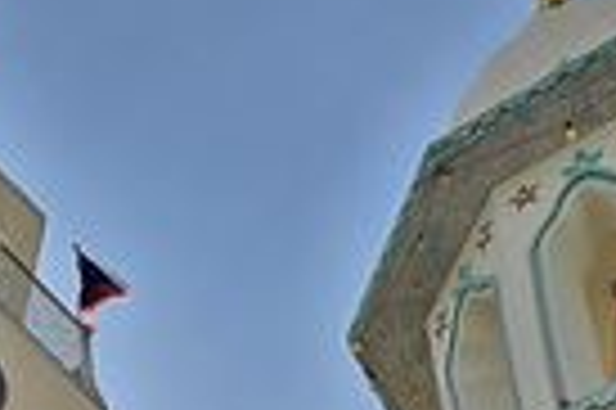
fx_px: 2786
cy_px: 1361
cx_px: -393
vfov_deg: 7.2
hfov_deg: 11.9
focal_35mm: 163
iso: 16
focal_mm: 6.3
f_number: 1.7
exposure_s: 1/550
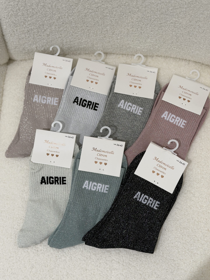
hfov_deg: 30.3
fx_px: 388
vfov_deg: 39.7
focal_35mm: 48
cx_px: 105
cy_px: 140
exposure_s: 1/100
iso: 50
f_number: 1.78
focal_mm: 6.76
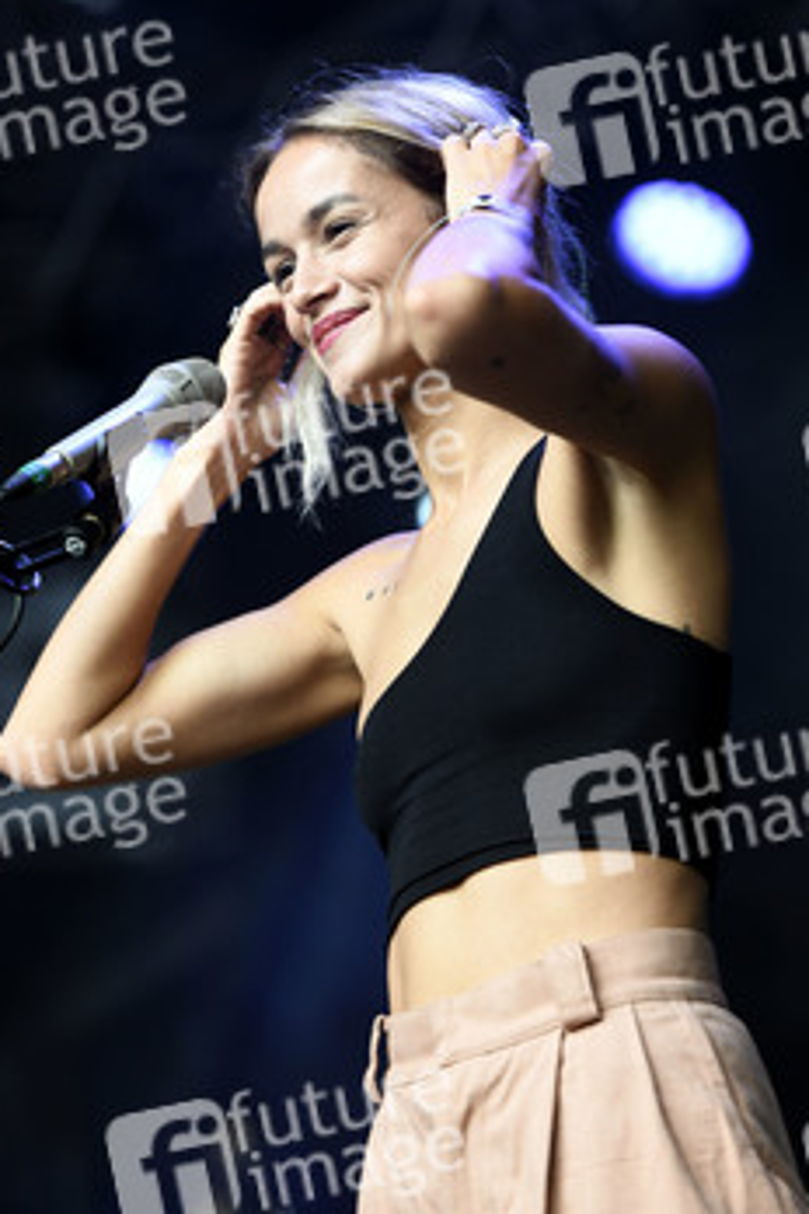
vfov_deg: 13.2
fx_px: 5224
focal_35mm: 155
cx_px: 387
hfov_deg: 8.9
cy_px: 628
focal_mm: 135
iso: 1000
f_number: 3.5
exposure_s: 1/320
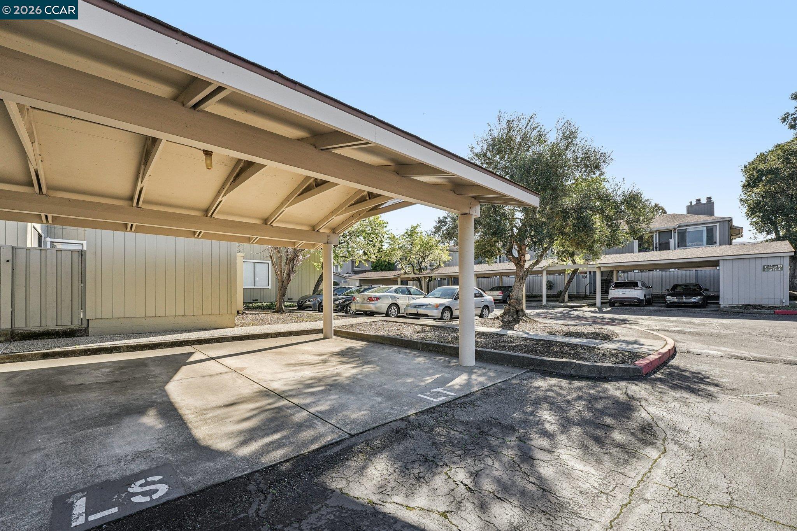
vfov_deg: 81.2
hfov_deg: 104.3
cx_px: 398
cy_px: 266
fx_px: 310
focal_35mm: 14
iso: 640
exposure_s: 1/500
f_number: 8
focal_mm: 14
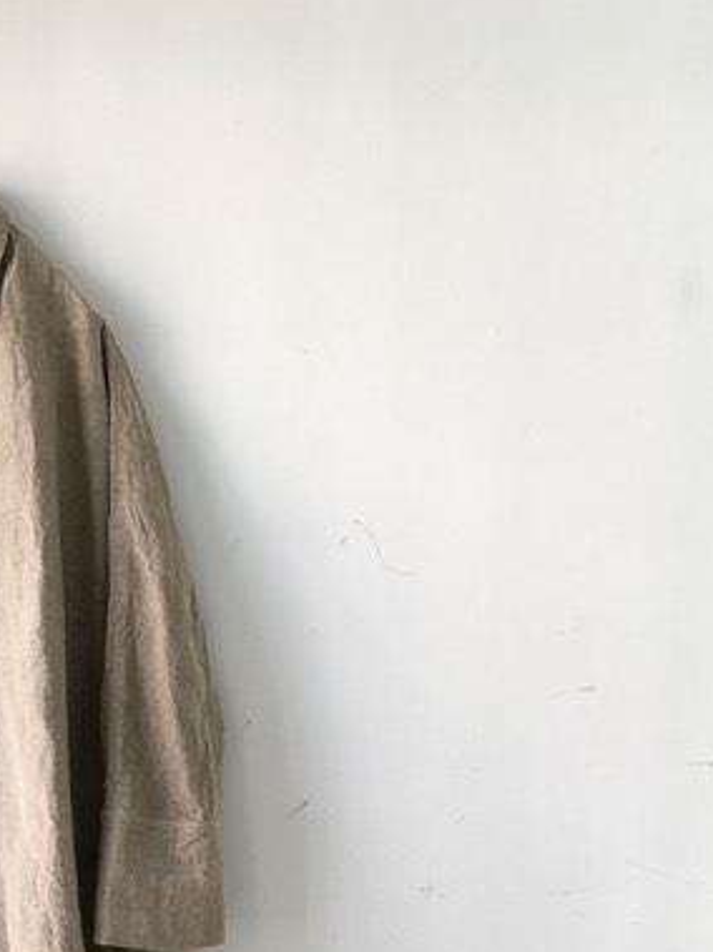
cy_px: 744
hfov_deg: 29.4
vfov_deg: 37.7
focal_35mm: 49
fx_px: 1346
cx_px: 223
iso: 25
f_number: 2.2
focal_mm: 4.15
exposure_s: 1/50
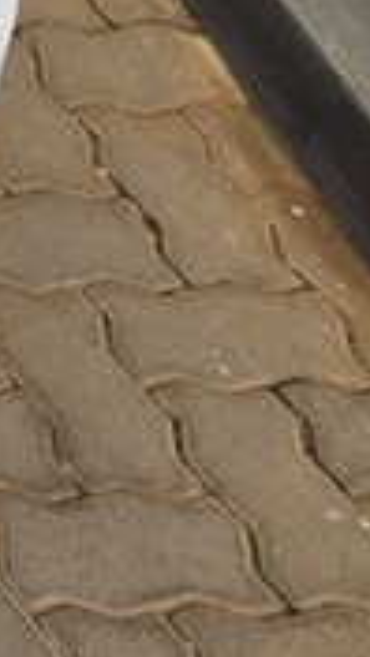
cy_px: -433
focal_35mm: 146
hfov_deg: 5.7
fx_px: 2546
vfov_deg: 13.5
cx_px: -1532
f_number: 1.7
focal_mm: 6.25
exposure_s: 1/180
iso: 64
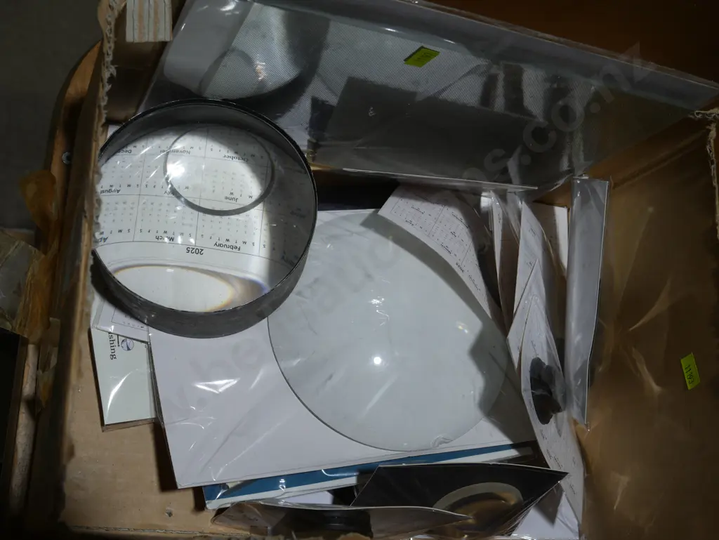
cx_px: 360
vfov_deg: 31.5
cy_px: 270
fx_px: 956
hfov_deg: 41.2
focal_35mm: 46
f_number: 5.6
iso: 200
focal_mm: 23
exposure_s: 1/125
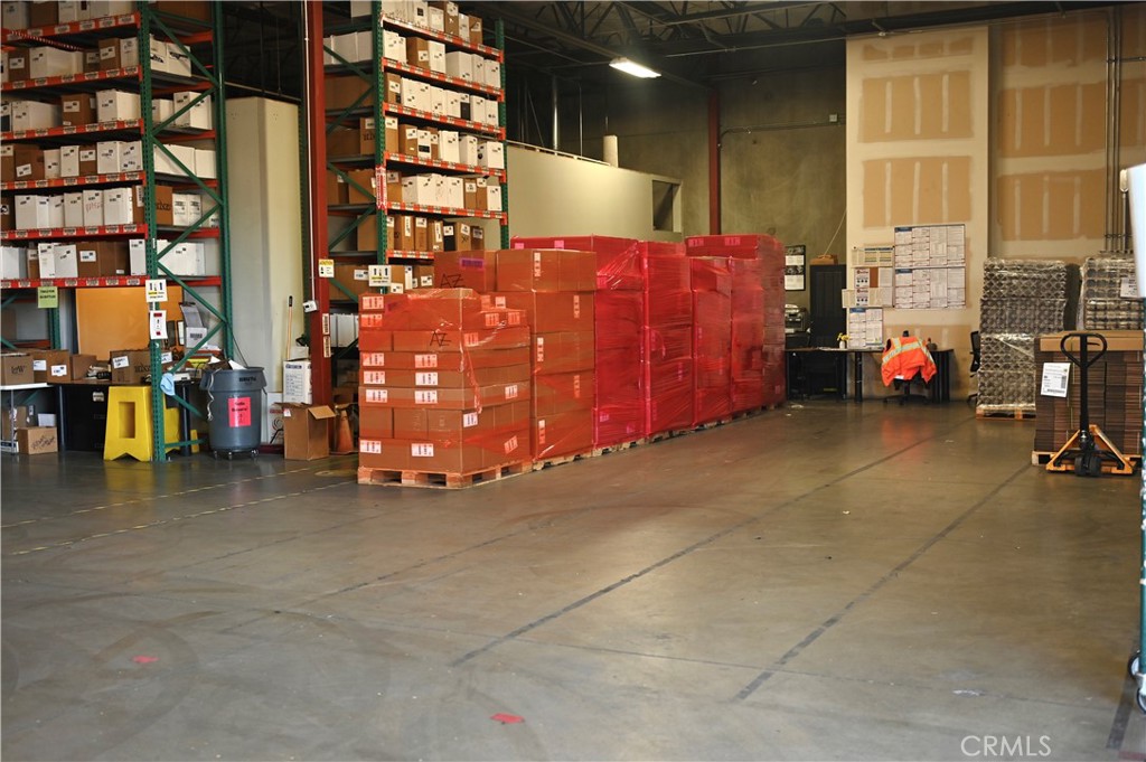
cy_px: 381
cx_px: 573
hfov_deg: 48.5
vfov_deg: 33.3
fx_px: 1272
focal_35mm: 40
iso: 400
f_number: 2.8
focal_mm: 40
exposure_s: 1/160
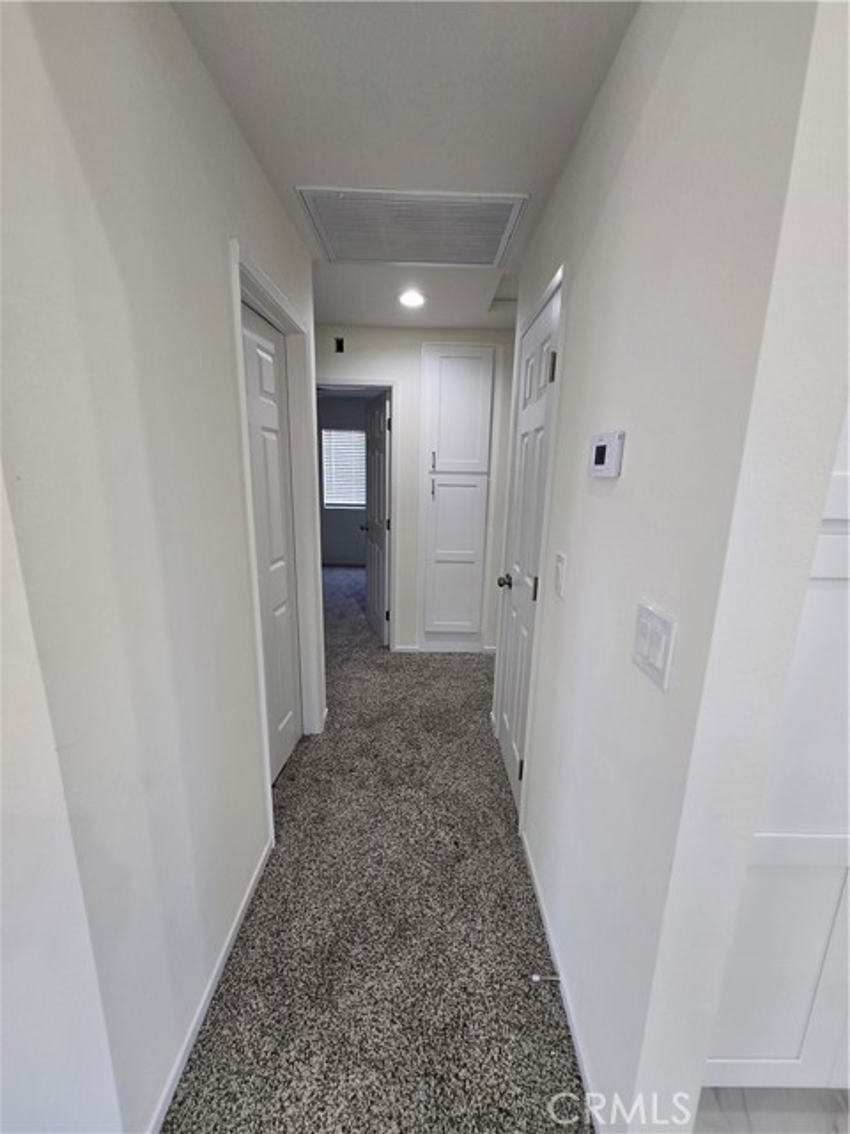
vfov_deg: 106.2
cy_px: 567
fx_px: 426
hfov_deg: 89.9
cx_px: 425
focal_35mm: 13
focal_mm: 1.7
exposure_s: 1/60
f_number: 2.2
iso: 100
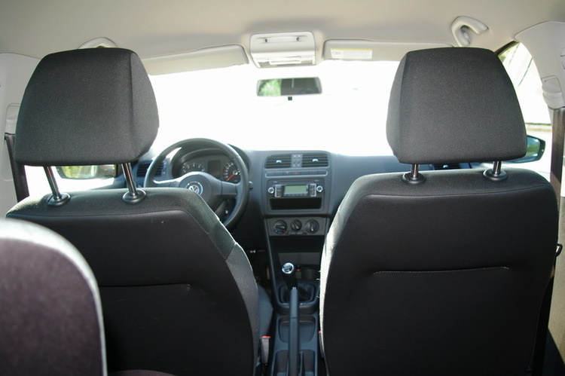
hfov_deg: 62.0
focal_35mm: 30
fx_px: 471
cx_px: 282
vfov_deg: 43.6
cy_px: 188
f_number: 4
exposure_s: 1/60
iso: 400
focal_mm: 20
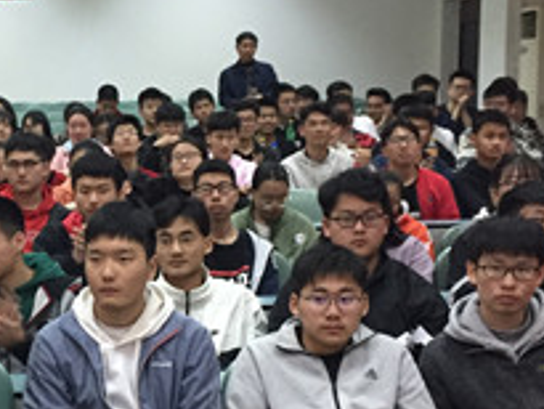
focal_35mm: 85
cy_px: 289
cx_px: 40
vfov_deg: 17.3
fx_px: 1337
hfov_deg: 22.4
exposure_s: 1/33
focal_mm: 4.15
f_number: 2.2
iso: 250
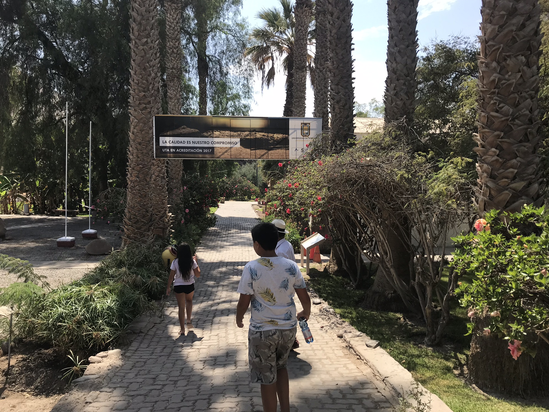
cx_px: 265
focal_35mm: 29
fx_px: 460
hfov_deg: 61.6
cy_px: 203
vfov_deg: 48.2
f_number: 1.8
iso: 20
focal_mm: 3.99
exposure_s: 1/1570
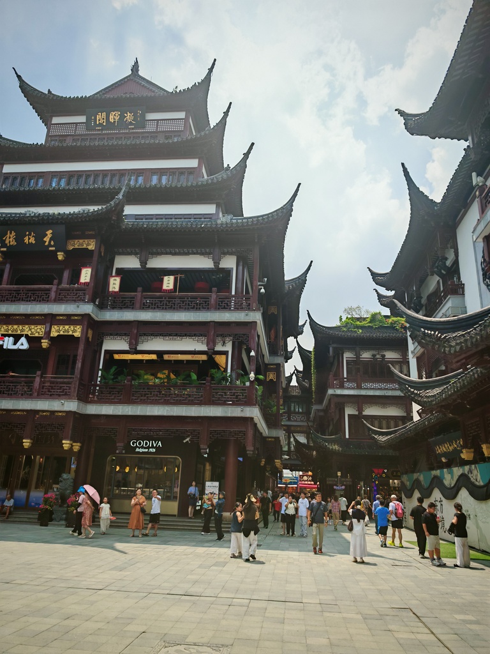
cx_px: 245
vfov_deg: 71.6
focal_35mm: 24
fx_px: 453
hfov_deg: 56.8
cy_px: 327
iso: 100
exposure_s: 1/7300
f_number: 2
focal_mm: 6.83
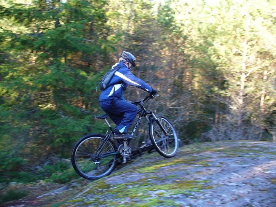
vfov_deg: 38.7
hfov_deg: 50.1
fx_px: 295
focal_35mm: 37
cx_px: 138
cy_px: 104
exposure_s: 1/50
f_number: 2.8
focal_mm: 6.1
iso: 100
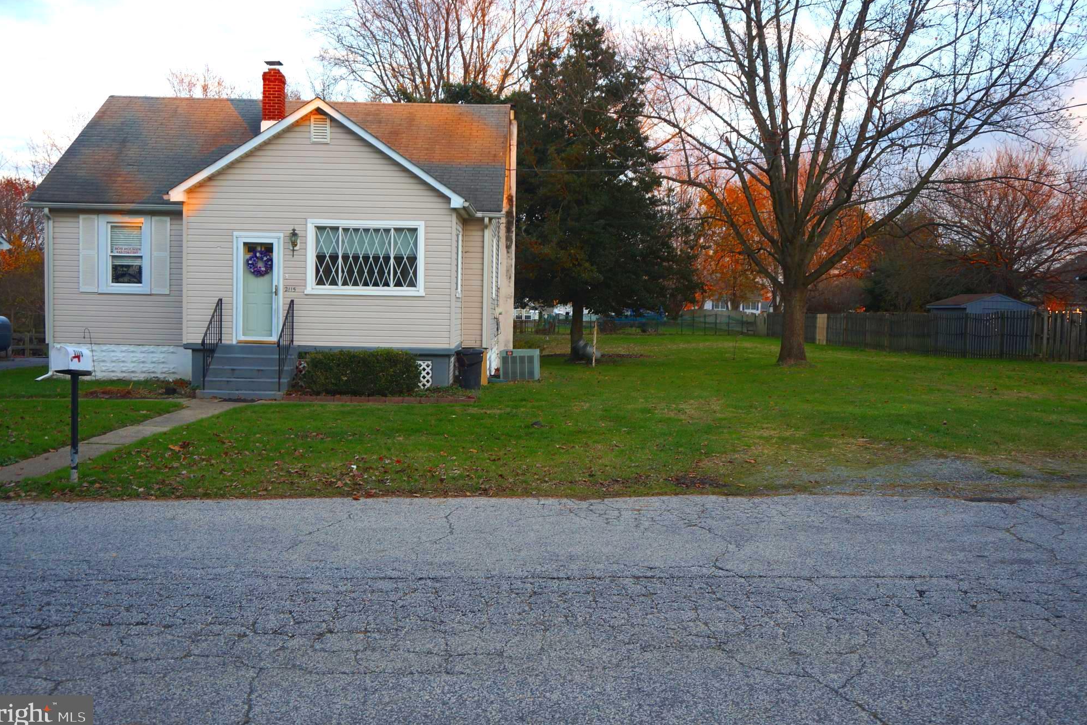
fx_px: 982
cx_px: 534
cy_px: 362
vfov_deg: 40.5
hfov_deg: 57.9
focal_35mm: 33
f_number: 4
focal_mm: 21
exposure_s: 1/160
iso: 200
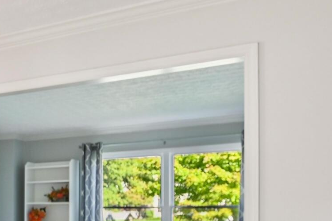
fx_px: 516
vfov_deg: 23.2
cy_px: 219
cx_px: -150
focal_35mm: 56
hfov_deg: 26.9
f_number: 4
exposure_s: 1/20
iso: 400
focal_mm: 14
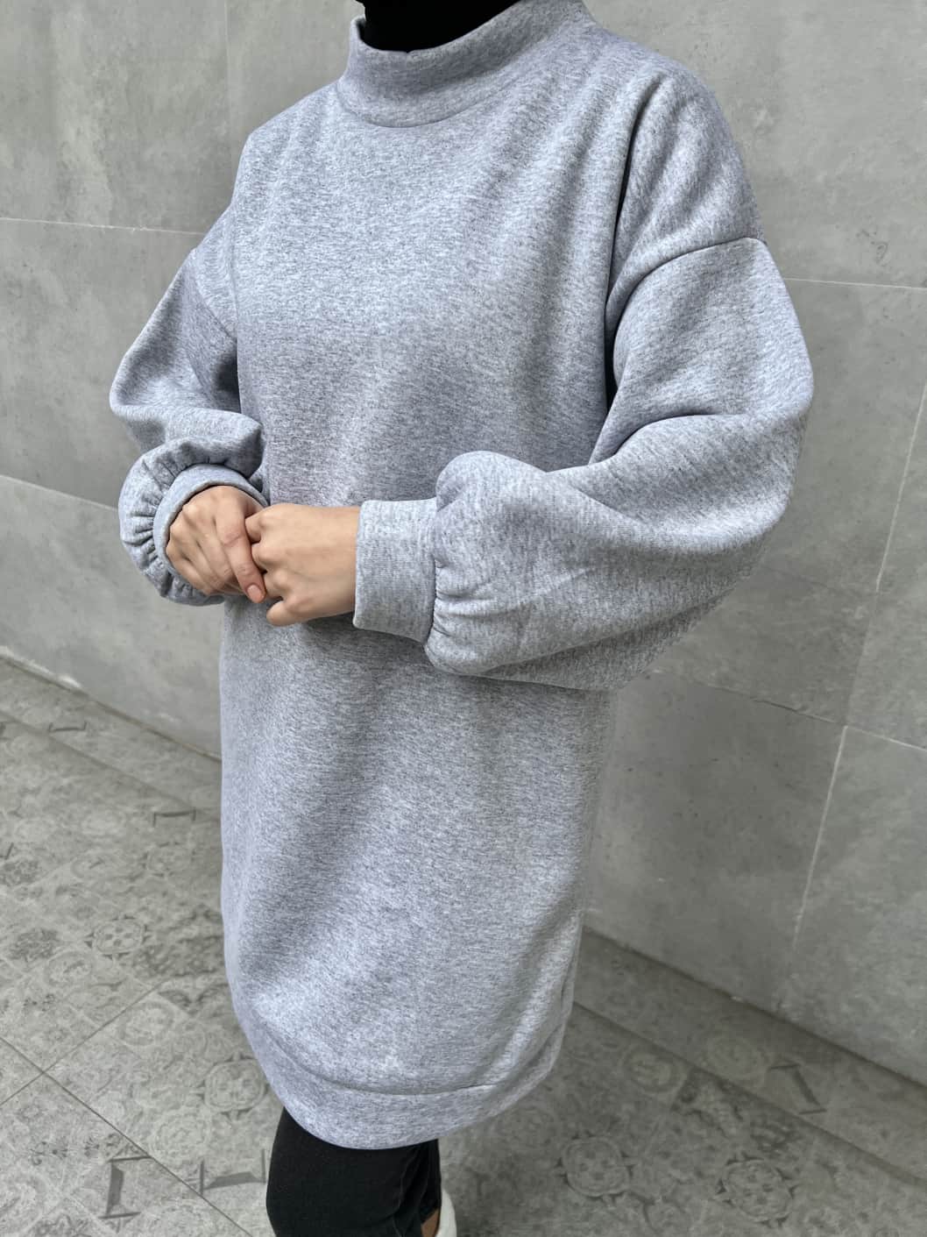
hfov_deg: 53.1
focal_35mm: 26
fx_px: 928
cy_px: 618
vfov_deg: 67.3
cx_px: 464
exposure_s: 1/121
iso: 64
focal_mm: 5.7
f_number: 1.5
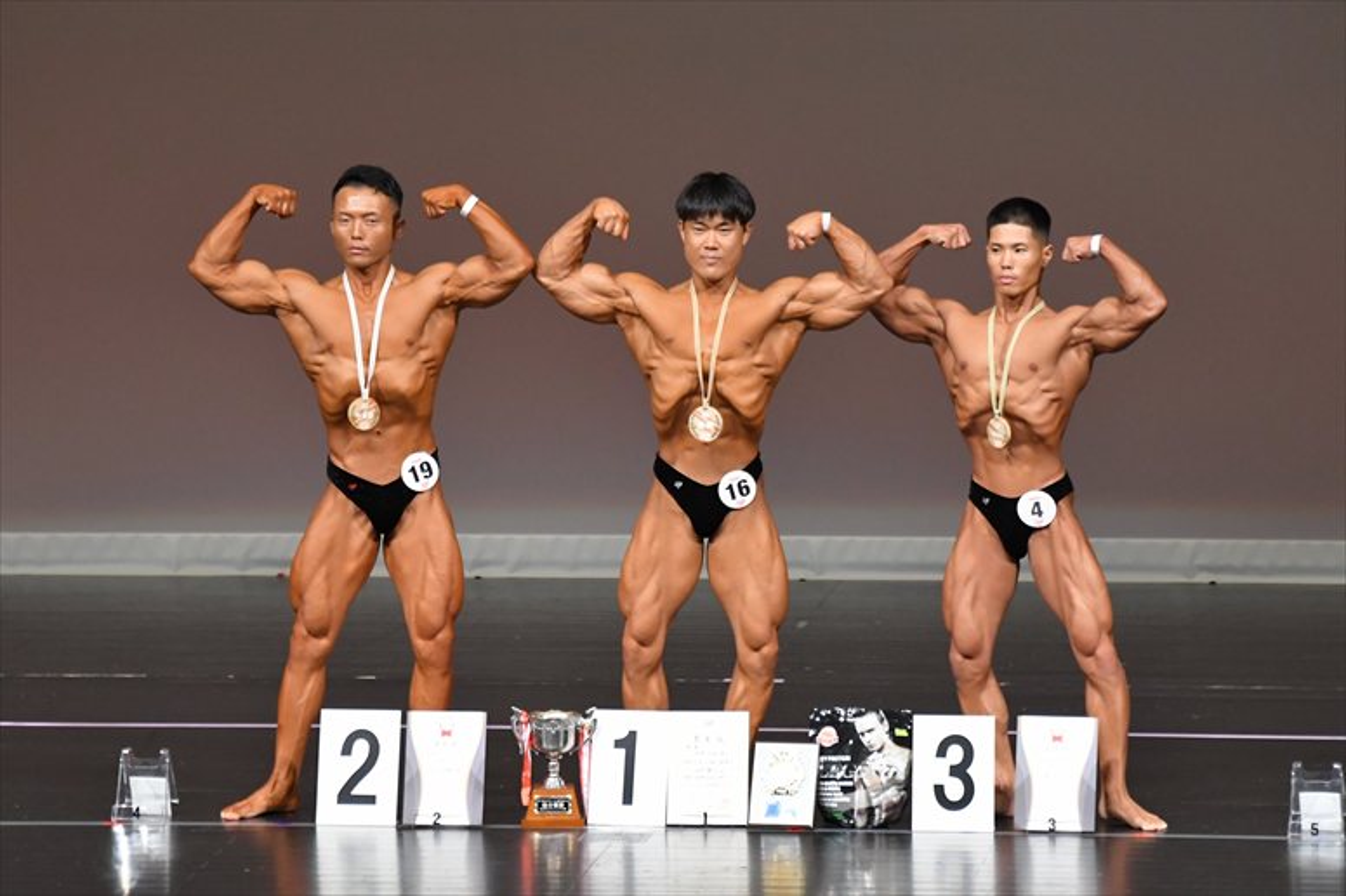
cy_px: 448
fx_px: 10651
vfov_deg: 4.8
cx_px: 673
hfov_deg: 7.2
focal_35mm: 285
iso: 4000
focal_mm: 190
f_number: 5.6
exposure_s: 1/400
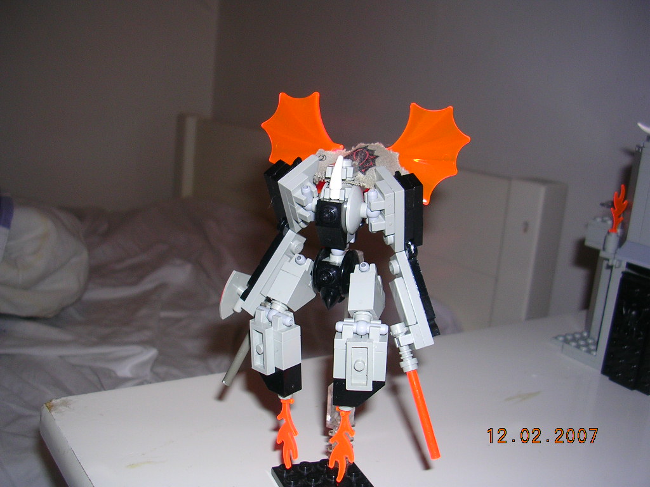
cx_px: 325
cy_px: 244
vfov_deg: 37.7
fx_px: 714
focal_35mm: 38
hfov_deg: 49.0
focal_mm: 5.8
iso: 50
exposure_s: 1/60.1
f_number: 2.8
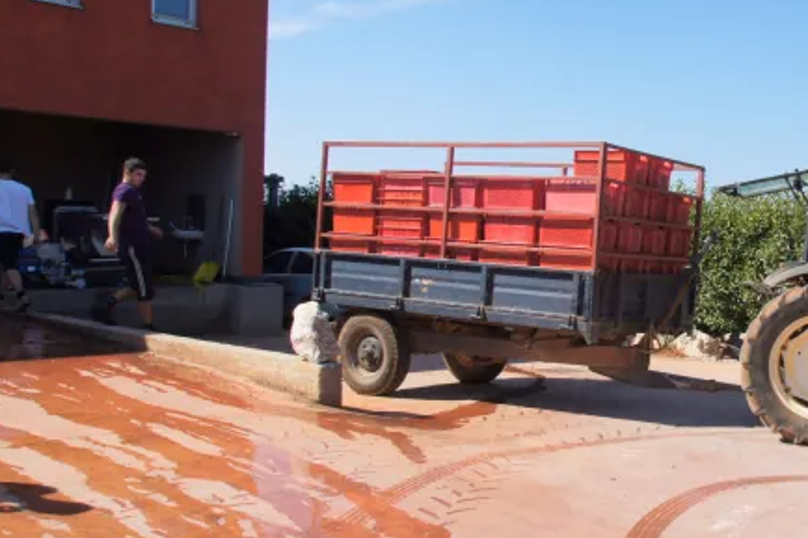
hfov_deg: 43.2
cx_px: 696
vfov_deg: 31.9
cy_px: 275
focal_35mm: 42
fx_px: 942
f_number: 10
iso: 100
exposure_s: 1/160
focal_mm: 16
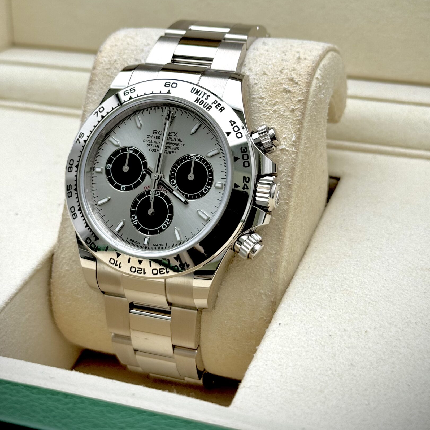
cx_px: 208
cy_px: 133
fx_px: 942
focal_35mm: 67
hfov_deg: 25.7
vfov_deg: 25.5
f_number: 1.78
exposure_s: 1/182
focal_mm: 6.76
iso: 50
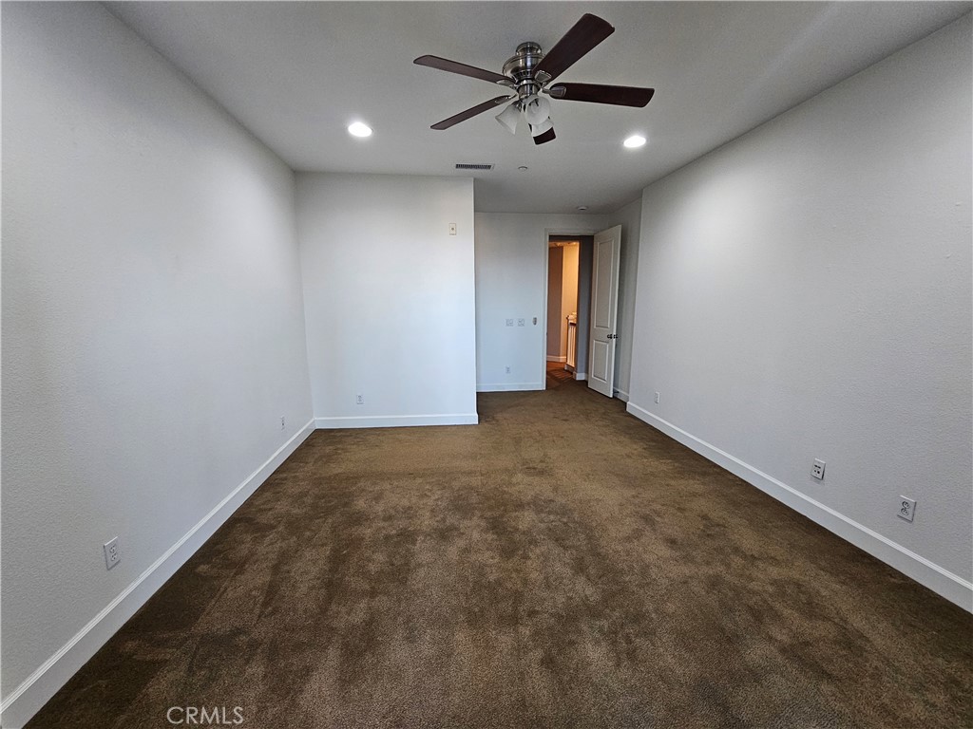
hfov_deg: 106.2
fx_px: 365
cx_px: 486
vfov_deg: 89.9
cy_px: 364
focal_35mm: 13
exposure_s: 1/60
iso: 250
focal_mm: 2.2
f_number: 2.2
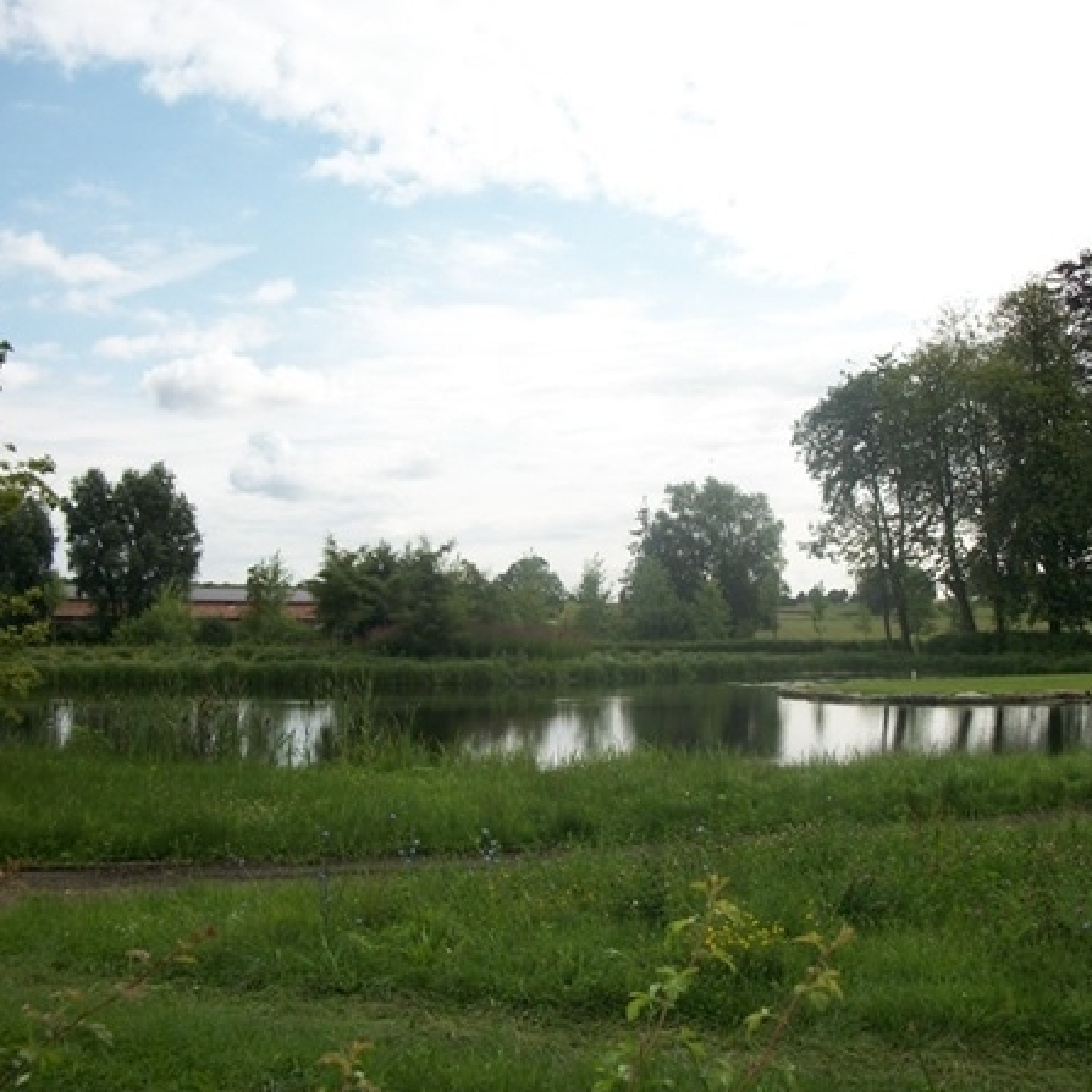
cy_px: 547
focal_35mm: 38
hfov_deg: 43.8
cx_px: 572
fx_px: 1356
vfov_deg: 43.9
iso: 80
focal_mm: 5.7
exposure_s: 1/160
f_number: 8.8
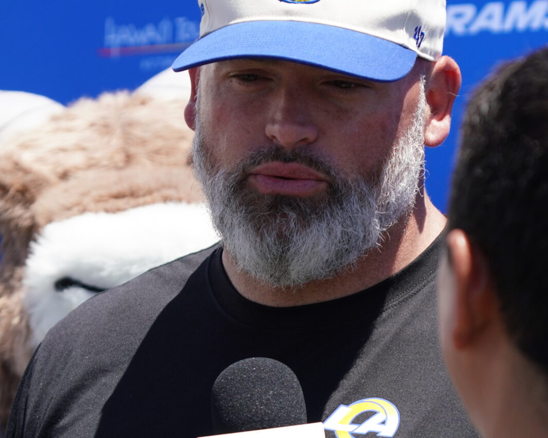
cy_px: 287
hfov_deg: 4.3
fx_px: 7297
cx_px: 177
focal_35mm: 450
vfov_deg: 3.4
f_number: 6.3
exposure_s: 1/1000
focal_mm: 200
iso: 320
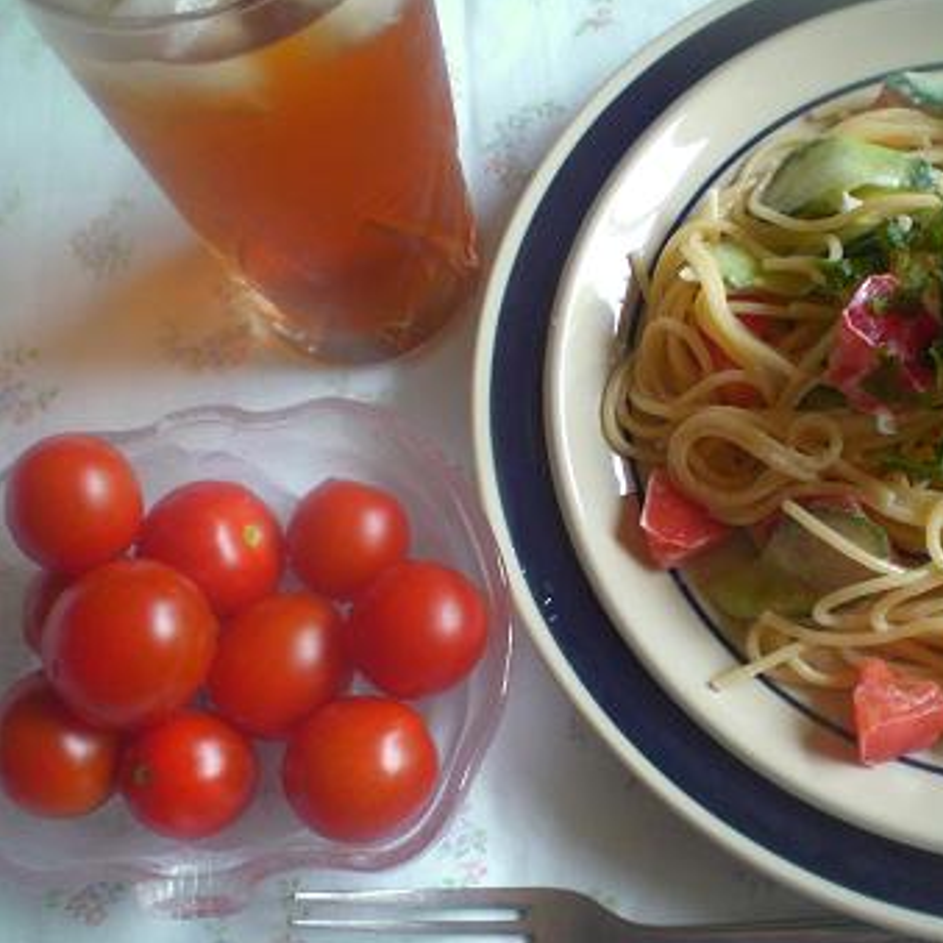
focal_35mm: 46
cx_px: 643
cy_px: 476
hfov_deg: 36.3
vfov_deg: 36.8
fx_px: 1418
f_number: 3.1
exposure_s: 1/80
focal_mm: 6.3
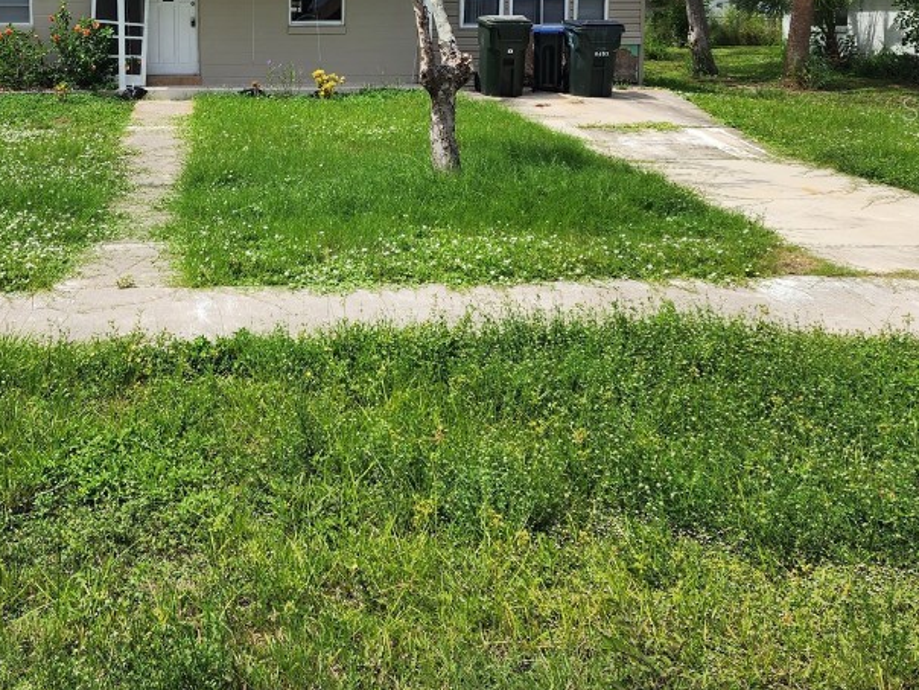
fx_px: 1035
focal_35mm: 39
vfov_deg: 35.3
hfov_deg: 46.7
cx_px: 266
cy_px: 108
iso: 12
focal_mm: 6.4
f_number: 1.8
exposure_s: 1/1978
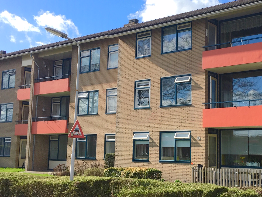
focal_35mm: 52
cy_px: 101
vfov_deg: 28.0
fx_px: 394
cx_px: 187
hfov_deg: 36.2
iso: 25
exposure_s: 1/1026
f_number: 2.2
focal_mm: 4.15
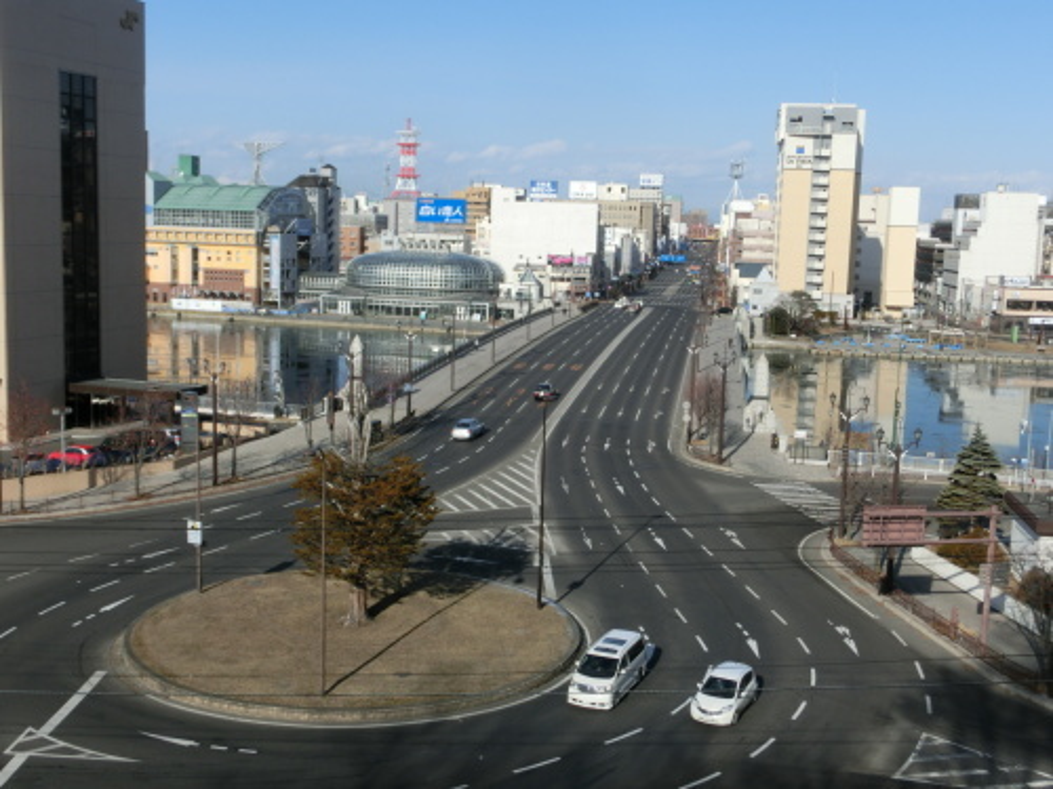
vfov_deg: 36.0
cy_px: 394
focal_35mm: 40
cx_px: 526
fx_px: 1217
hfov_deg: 46.8
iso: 80
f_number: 10.1
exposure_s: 1/160
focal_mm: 7.15
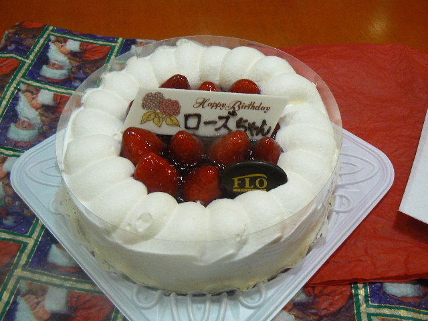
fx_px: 445
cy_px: 160
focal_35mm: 36
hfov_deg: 51.4
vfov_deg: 39.7
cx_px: 214
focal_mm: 6
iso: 200
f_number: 2.8
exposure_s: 1/15
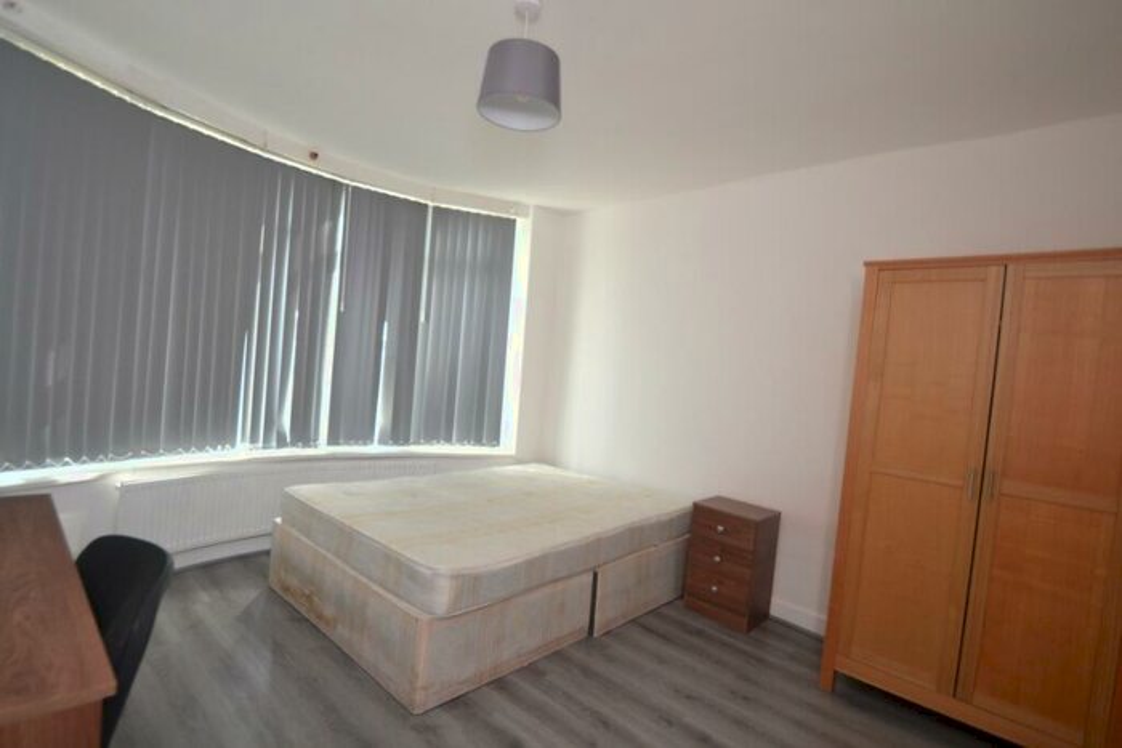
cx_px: 561
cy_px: 374
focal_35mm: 16
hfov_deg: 95.0
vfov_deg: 72.1
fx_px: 514
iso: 500
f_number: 3.5
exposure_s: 1/60
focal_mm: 11
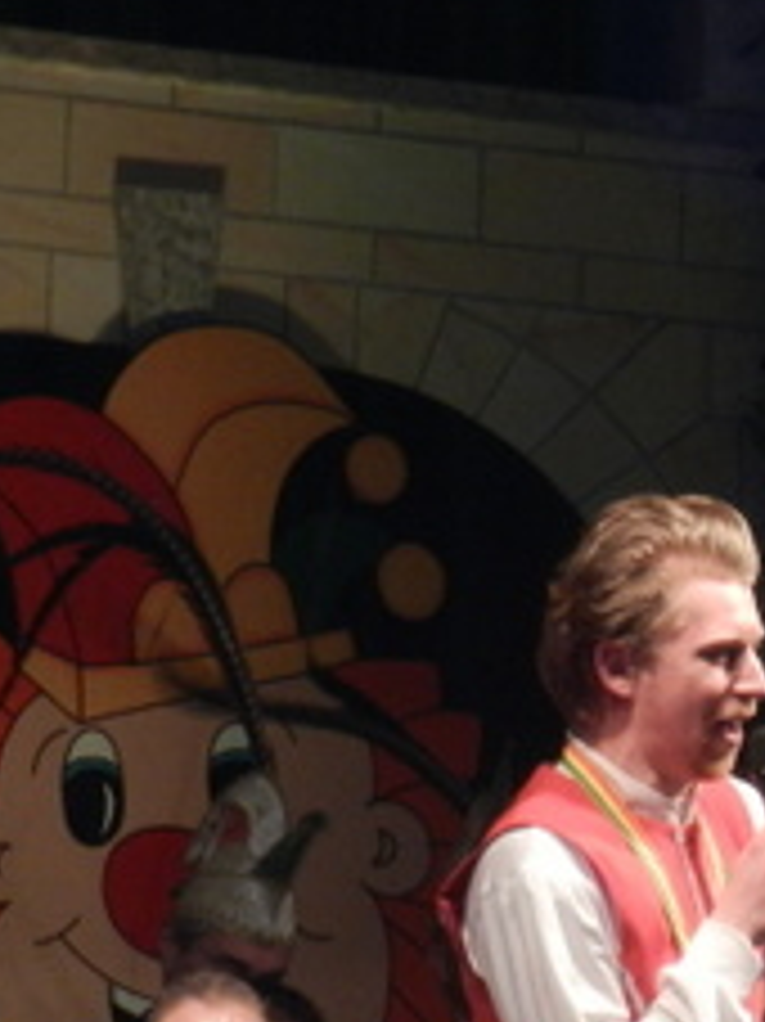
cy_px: 711
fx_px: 11945
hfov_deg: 3.7
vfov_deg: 4.9
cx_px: 774
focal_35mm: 405
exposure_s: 1/30
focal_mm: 20.5
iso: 250
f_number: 4.8
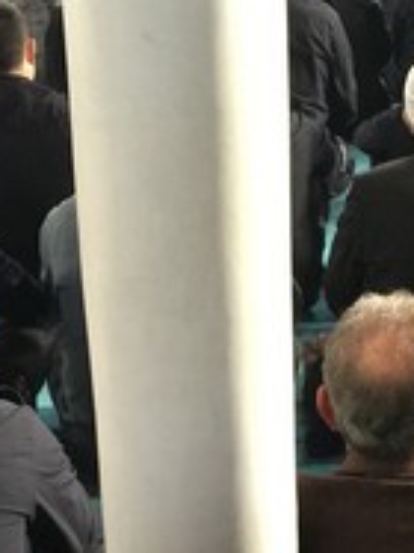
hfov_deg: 14.1
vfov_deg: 18.4
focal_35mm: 104
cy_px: 568
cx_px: 337
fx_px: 1660
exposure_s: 1/8
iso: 125
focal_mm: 4.15
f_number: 2.2
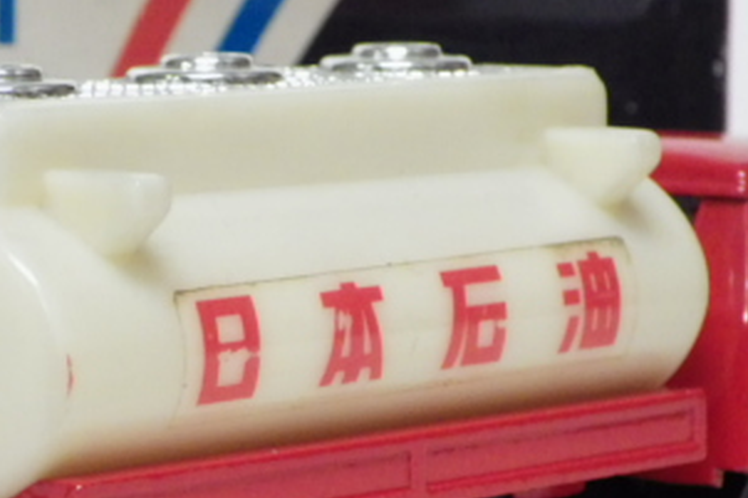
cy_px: 431
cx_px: 141
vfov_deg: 7.1
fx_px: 3987
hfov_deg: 10.7
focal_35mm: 192
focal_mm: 15.6
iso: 800
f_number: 4.4
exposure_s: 1/30
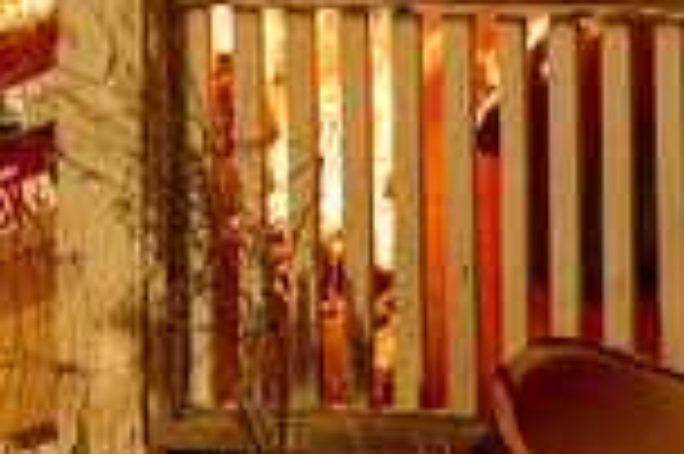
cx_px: 1966
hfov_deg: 2.5
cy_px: -721
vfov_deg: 1.7
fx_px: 15335
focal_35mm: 808
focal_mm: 120
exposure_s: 1/6000
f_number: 4.8
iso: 800
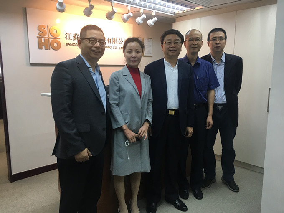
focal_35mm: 29
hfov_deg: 61.7
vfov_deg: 48.2
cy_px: 106
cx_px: 142
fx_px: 238
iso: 50
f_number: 2.2
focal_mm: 4.15
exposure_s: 1/33
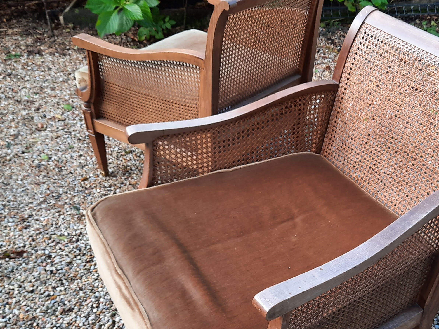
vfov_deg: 34.0
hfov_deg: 44.4
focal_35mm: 42
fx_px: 533
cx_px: 277
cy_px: 222
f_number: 2
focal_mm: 4.6
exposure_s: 1/100
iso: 40
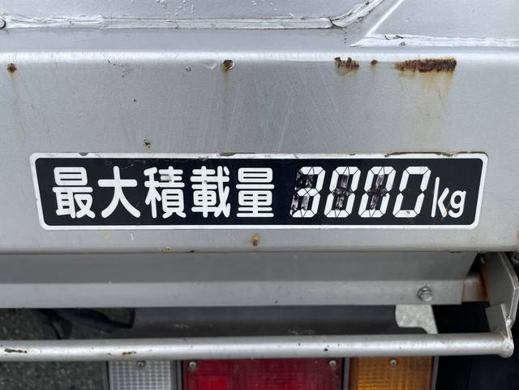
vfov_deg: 53.1
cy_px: 195
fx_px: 390
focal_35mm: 26
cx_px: 260
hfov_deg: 67.3
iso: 32
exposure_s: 1/972
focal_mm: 4.2
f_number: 1.6
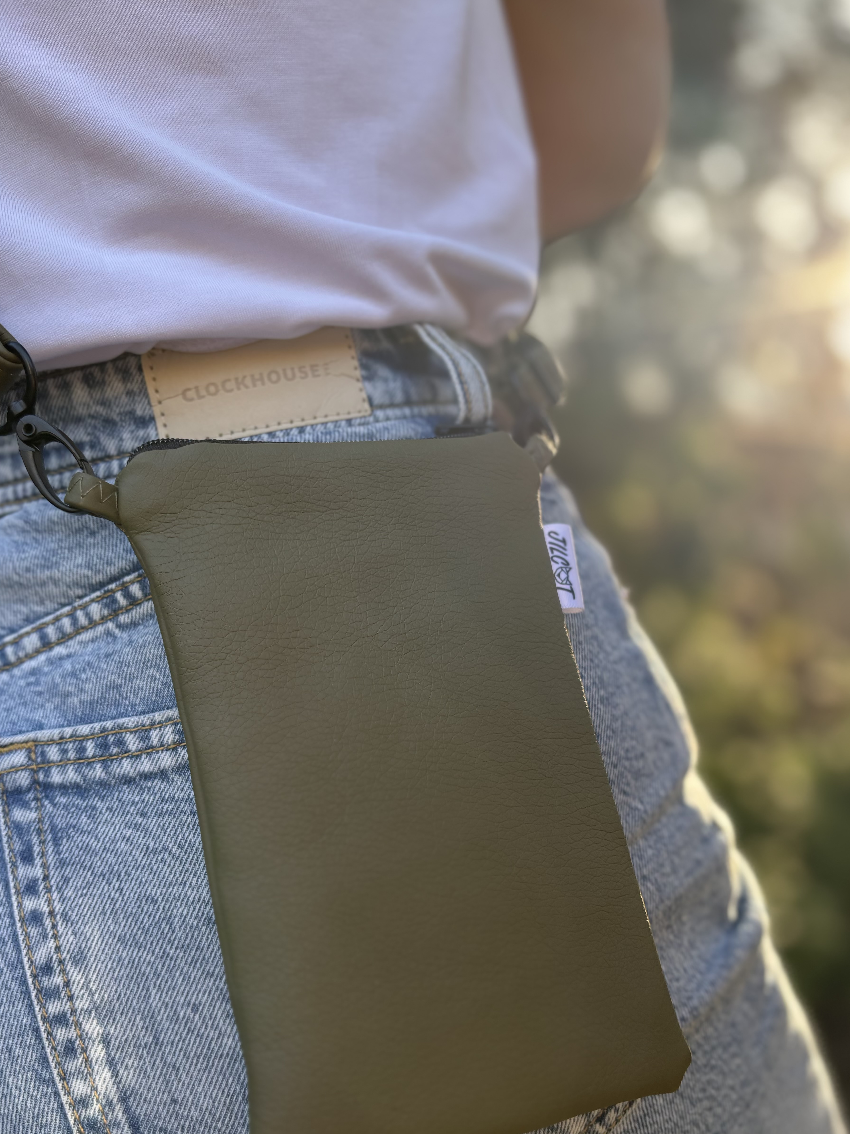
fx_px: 1015
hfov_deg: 45.4
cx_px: 417
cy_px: 654
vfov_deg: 58.1
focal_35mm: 31
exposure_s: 1/355
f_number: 1.6
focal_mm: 5.96
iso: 50
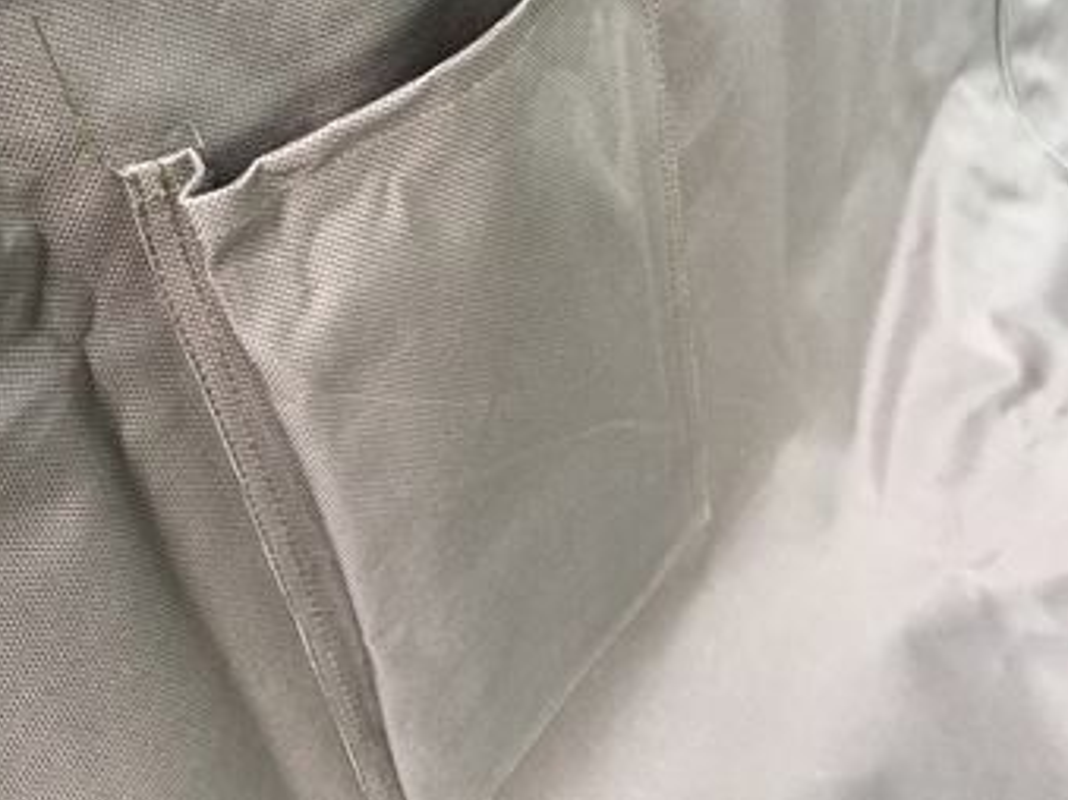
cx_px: 507
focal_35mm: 38
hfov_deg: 49.0
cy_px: 288
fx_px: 1172
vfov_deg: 37.4
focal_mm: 4.15
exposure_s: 1/33
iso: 64
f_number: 2.2
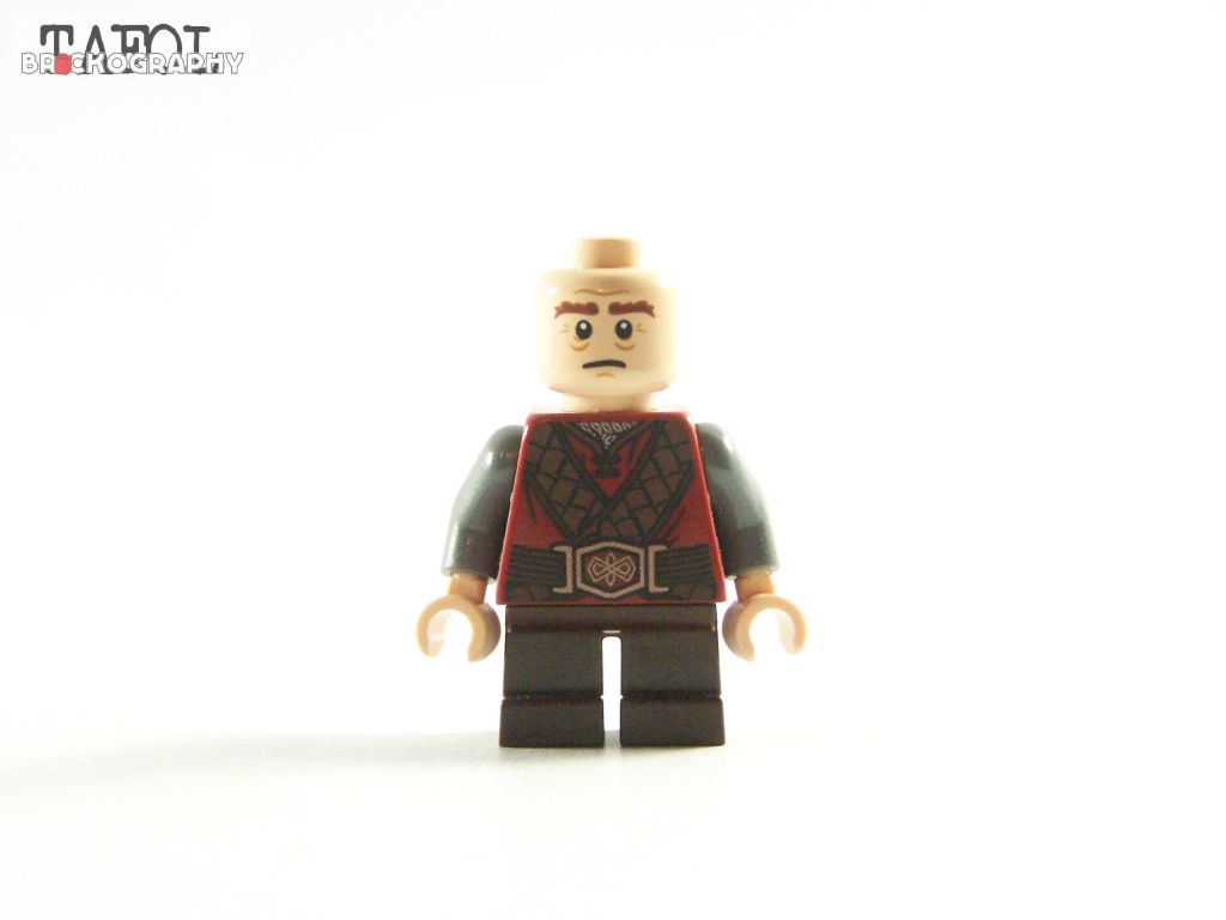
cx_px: 613
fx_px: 3329
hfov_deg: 20.9
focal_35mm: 94
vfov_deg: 15.7
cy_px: 460
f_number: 3.2
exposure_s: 1/60
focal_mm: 15.6
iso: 400
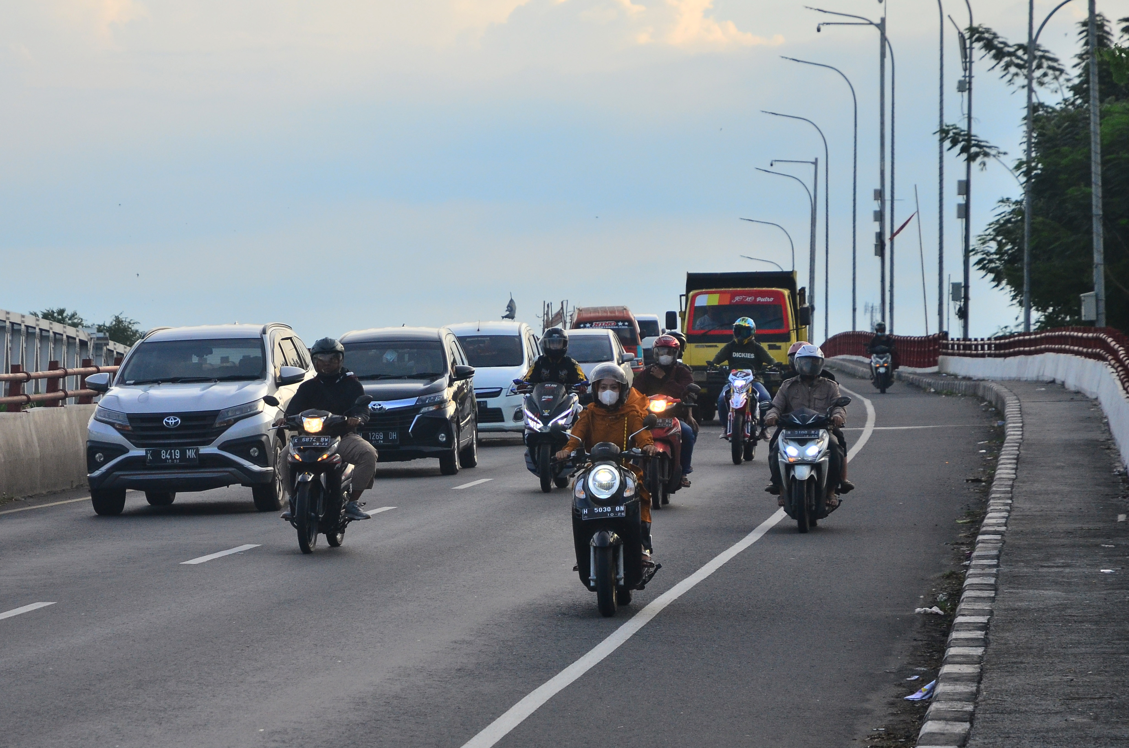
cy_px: 374
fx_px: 3990
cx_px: 564
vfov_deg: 10.7
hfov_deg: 16.1
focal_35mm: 128
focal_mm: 85
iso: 560
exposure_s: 1/500
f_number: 5.6
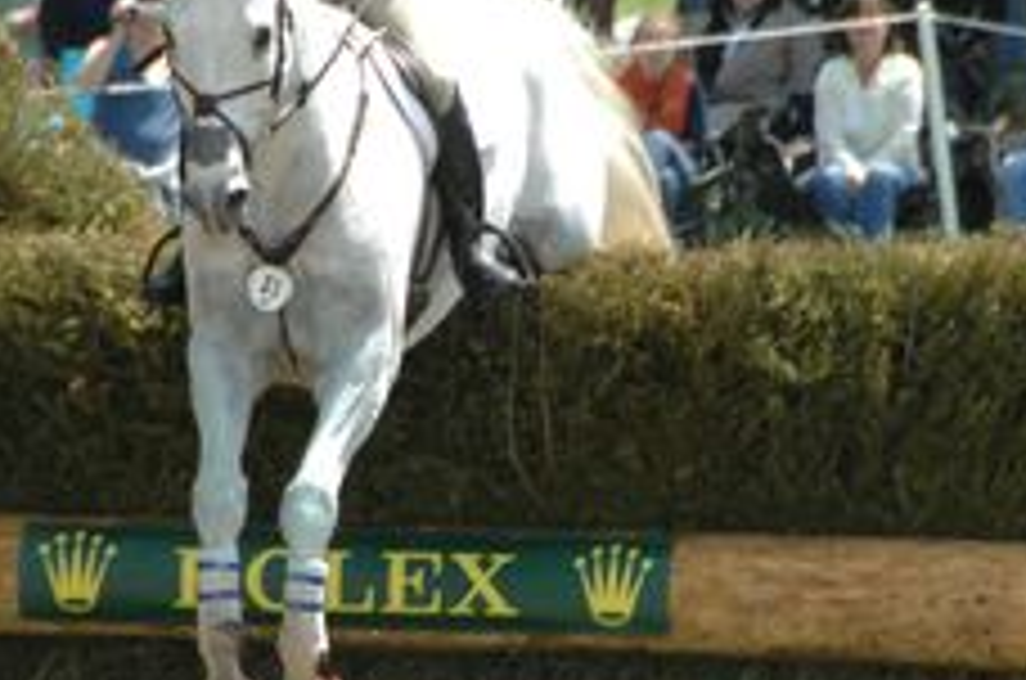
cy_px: 439
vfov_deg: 1.6
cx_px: 486
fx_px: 23975
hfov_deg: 2.5
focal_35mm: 843
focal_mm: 200
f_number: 7.6
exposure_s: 1/500
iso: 500
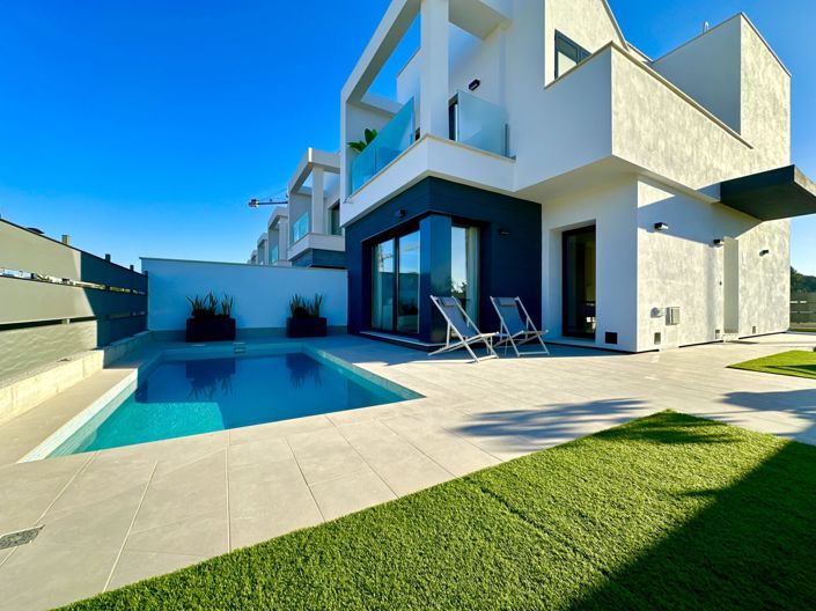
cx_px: 408
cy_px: 306
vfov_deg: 85.6
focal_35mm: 14
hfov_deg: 102.1
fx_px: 330
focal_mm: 2.22
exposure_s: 1/917
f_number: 2.2
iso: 40
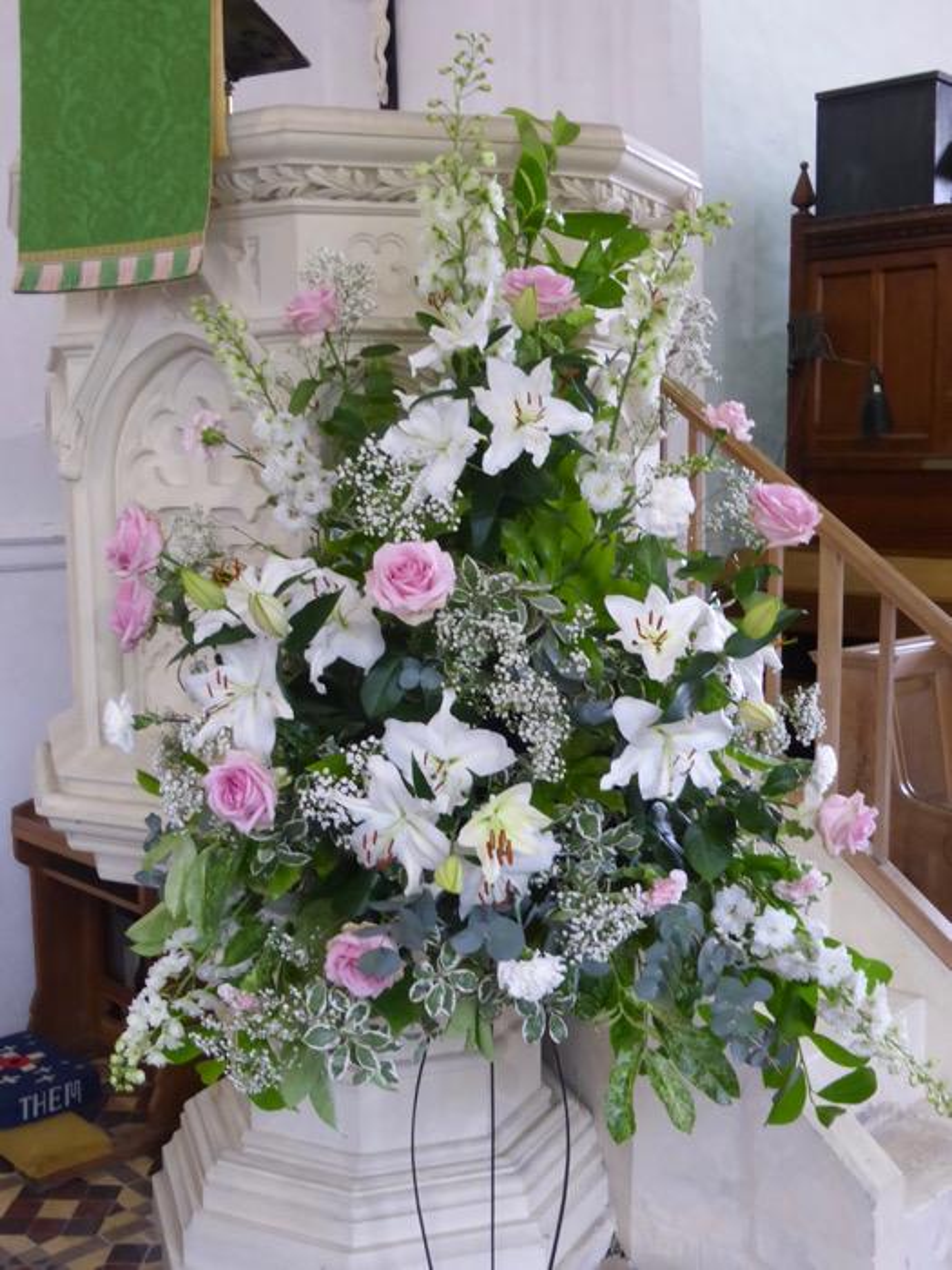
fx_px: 1467
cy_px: 635
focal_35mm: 40
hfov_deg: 36.0
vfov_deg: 46.8
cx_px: 476
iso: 400
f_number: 3.9
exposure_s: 1/10
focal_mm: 6.9
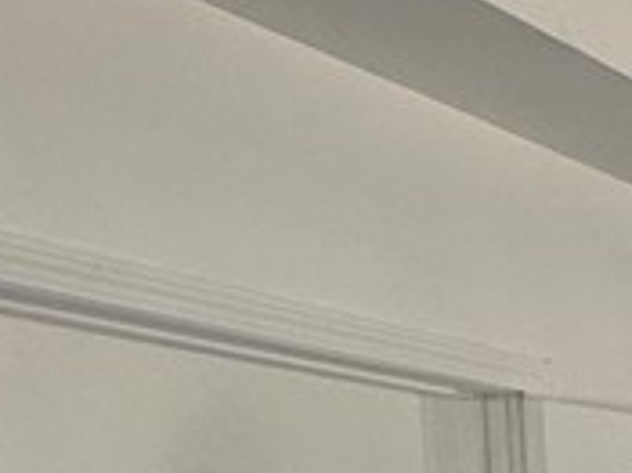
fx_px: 1496
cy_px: 719
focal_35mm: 82
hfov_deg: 12.8
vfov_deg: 16.3
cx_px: 1737
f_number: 2.2
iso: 64
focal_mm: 2.22
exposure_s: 1/97
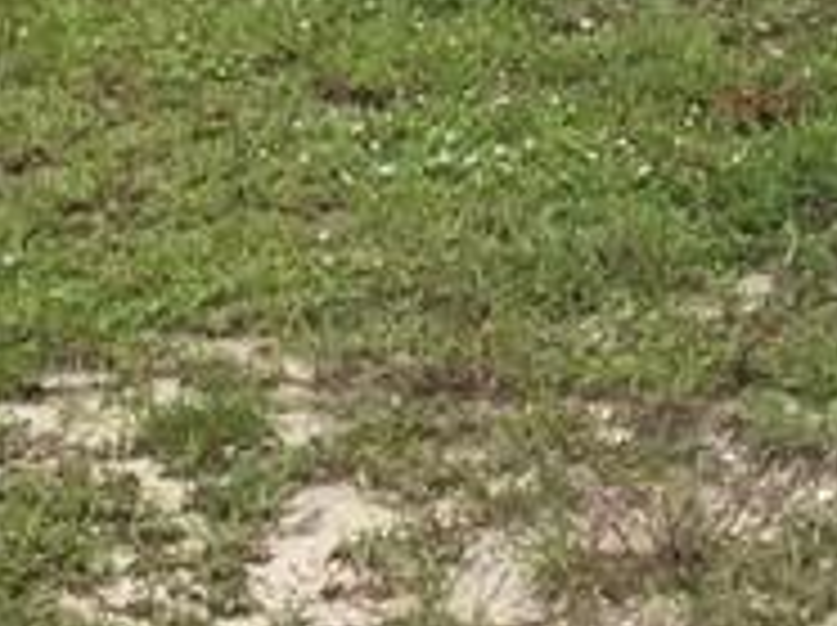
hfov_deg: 12.2
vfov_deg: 8.4
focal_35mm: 160
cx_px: 927
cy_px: -955
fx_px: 3864
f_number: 2.2
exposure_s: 1/3300
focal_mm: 4.15
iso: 32
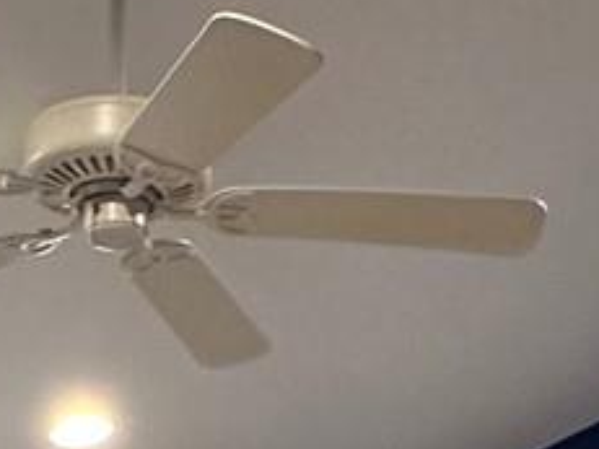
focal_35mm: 97
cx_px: 91
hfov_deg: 20.0
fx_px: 1678
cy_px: 851
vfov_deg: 13.4
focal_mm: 2.22
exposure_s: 1/60
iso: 500
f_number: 2.2
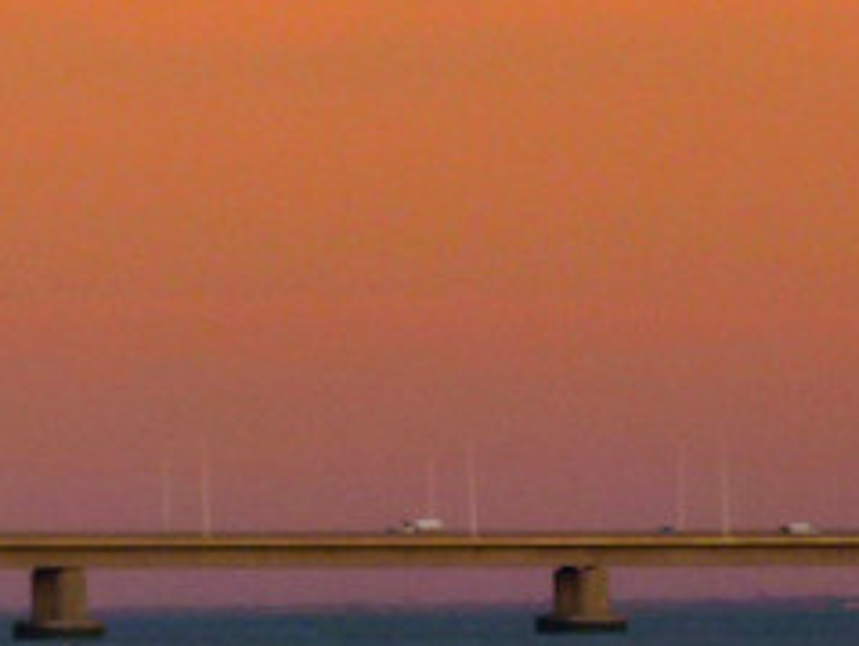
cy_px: -505
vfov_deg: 1.7
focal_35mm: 855
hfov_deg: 2.3
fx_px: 21238
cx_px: 375
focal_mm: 28.3
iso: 80
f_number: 3.7
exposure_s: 1/80
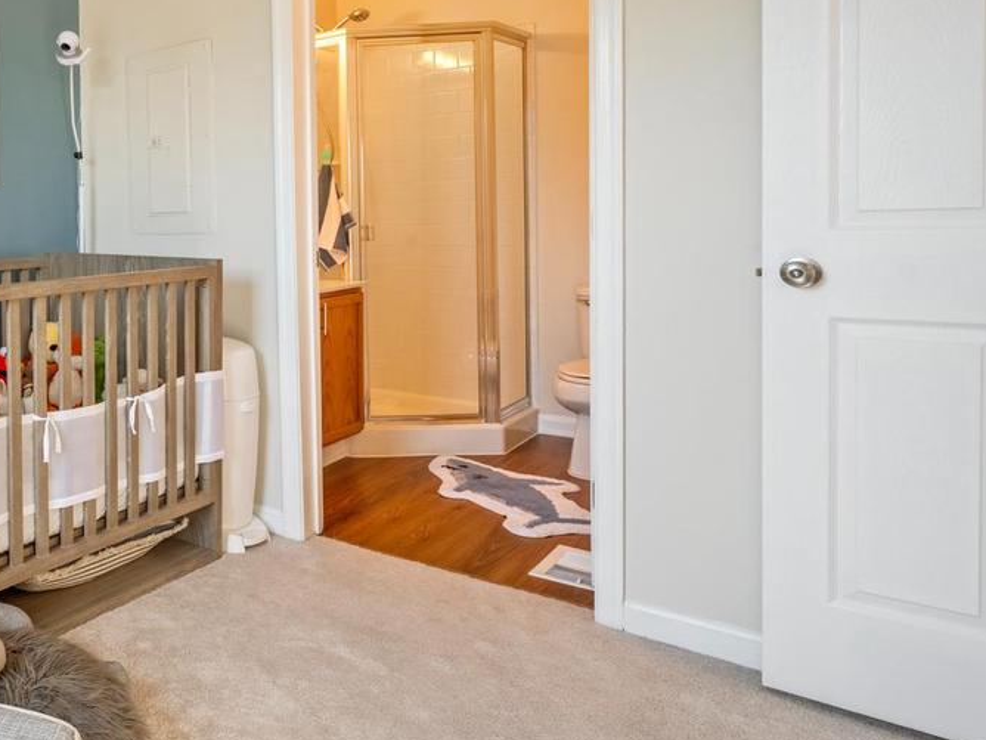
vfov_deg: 47.5
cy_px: 253
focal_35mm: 29
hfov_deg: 49.3
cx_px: -19
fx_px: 826
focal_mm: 14
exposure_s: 1/1000
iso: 400
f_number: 8
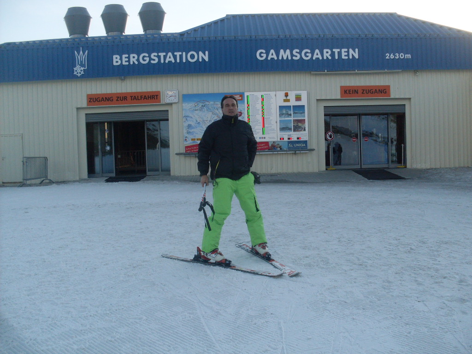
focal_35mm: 38
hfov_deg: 49.0
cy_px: 177
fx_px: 518
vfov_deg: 37.7
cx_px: 236
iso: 80
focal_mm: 6.3
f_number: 2.8
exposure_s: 1/250
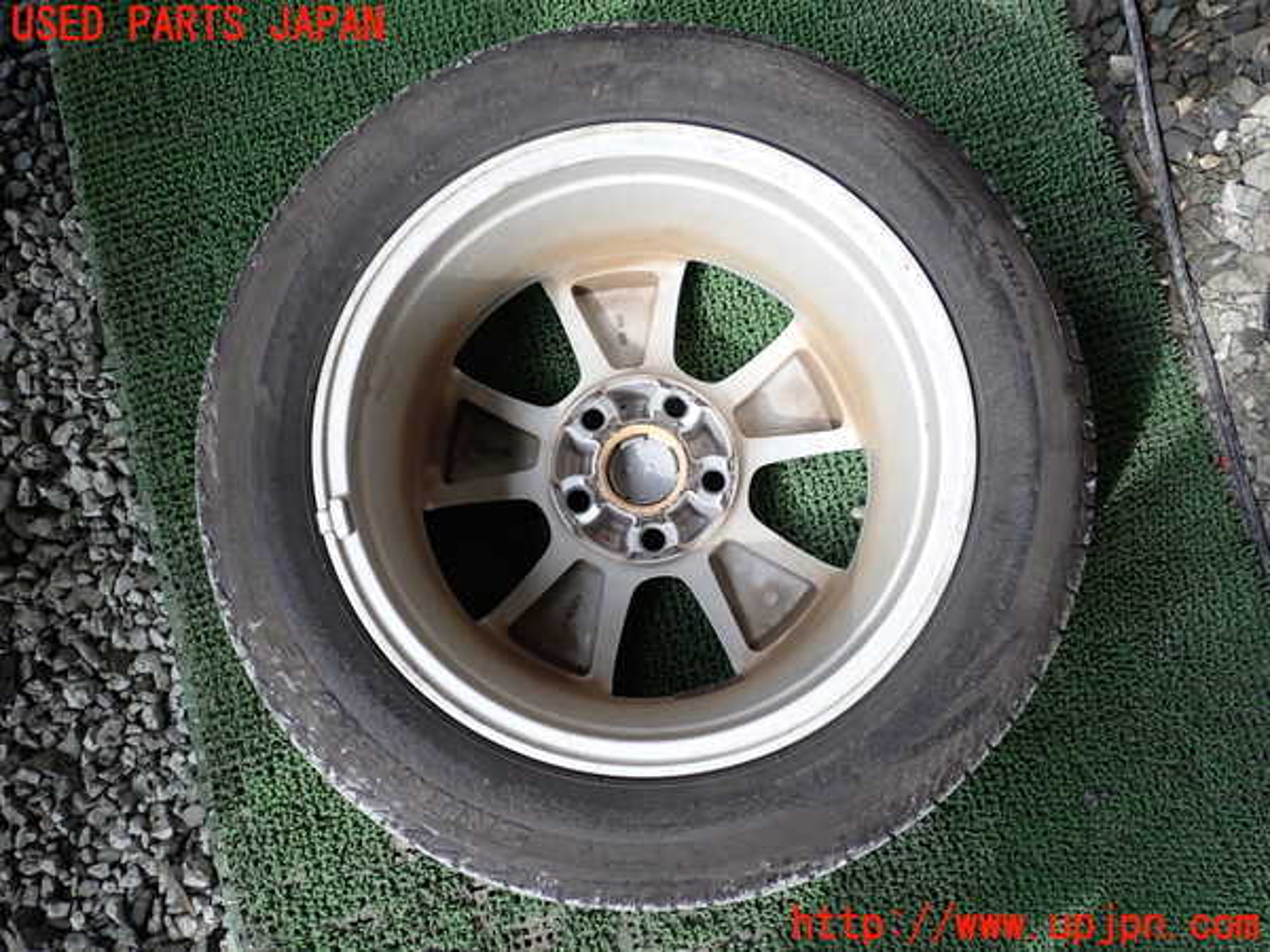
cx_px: 635
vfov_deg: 46.8
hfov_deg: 60.0
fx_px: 1101
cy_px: 476
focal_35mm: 30
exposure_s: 1/200
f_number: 2.3
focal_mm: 5.4
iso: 100
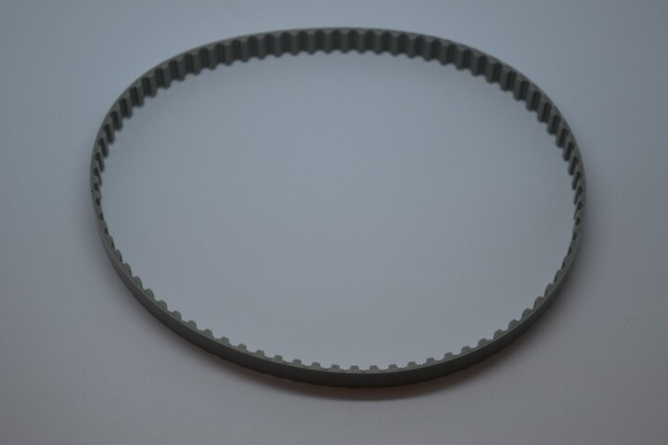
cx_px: 334
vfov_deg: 16.5
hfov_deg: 24.6
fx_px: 1530
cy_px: 222
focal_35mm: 82
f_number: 5.6
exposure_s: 1/125
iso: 220
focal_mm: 55
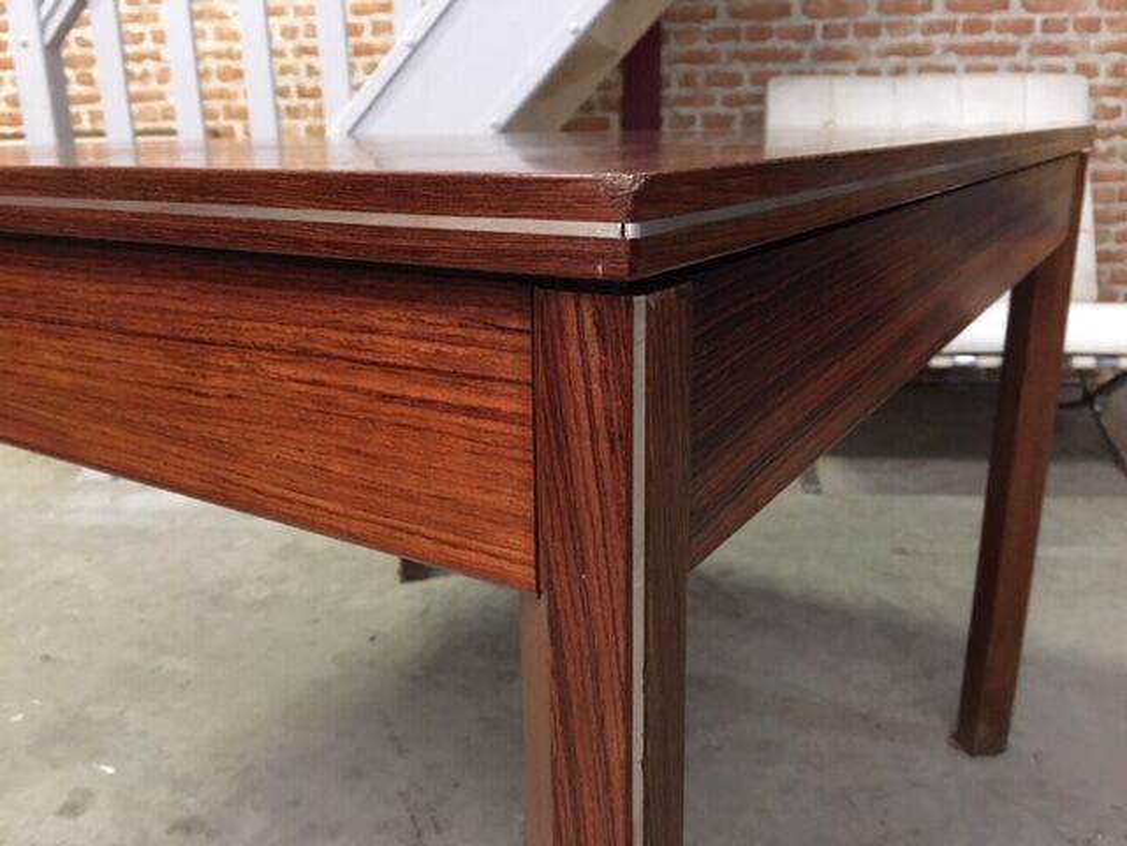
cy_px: 423
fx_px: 944
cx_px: 564
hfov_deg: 61.7
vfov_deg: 48.2
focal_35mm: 29
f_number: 2.2
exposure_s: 1/8
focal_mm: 4.15
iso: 160
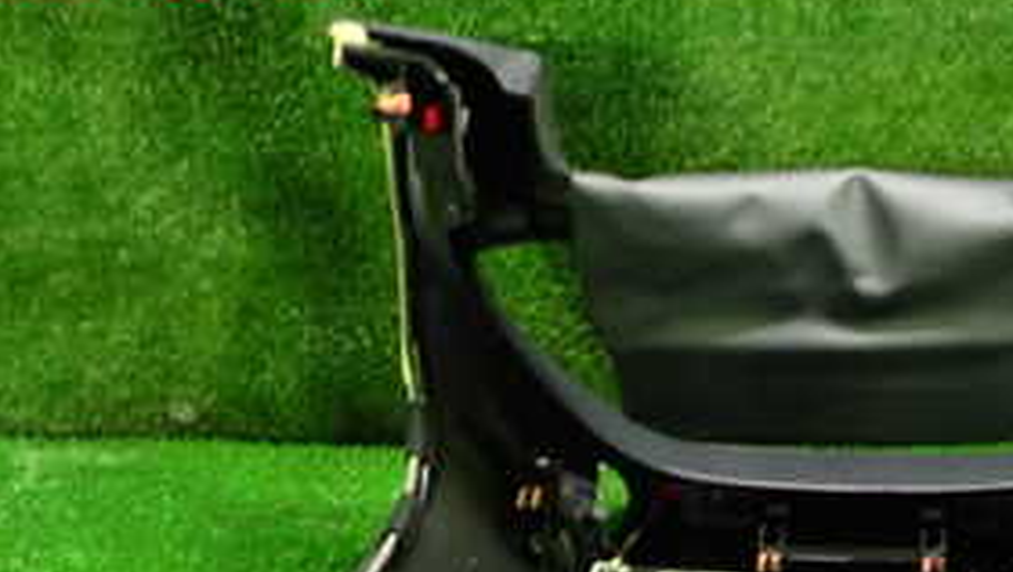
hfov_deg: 29.6
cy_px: 735
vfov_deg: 16.4
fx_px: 1882
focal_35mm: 70
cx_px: 781
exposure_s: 1/20
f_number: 2.3
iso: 800
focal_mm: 5.4
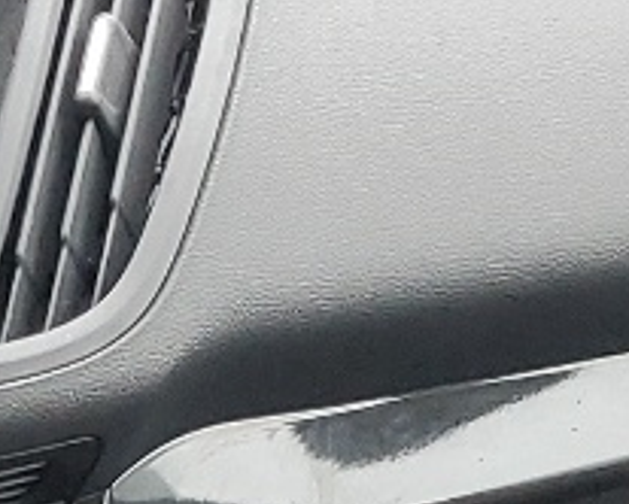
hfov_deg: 9.5
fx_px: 3652
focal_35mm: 196
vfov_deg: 7.2
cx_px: -404
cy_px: 1372
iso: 98
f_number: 1.5
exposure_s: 1/60.2
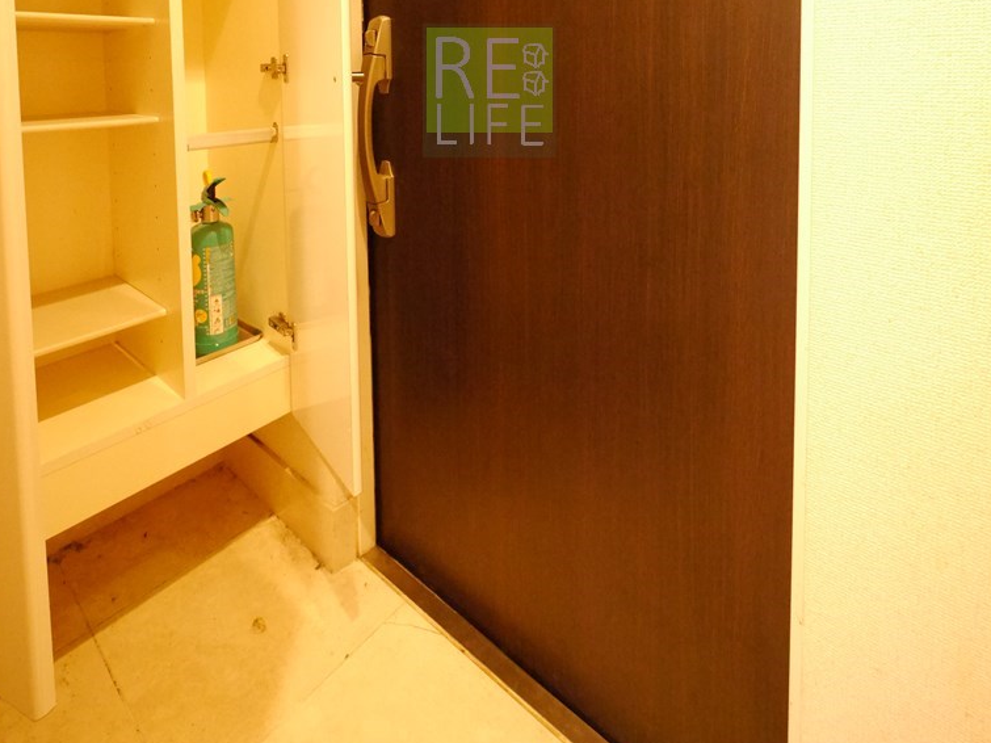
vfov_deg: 59.6
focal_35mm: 19
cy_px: 91
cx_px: 490
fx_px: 544
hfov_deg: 84.7
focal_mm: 7
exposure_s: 1/30
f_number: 4
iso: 3200
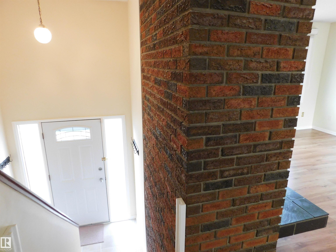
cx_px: 168
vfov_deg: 58.9
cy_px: 126
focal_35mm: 23
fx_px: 223
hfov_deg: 73.9
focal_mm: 4
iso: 400
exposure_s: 1/30
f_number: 3
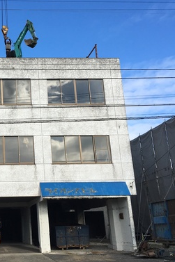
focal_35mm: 48
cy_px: 133
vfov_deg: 41.1
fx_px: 350
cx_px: 1
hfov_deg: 26.6
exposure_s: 1/1425
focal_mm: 4.15
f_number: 2.2
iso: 25
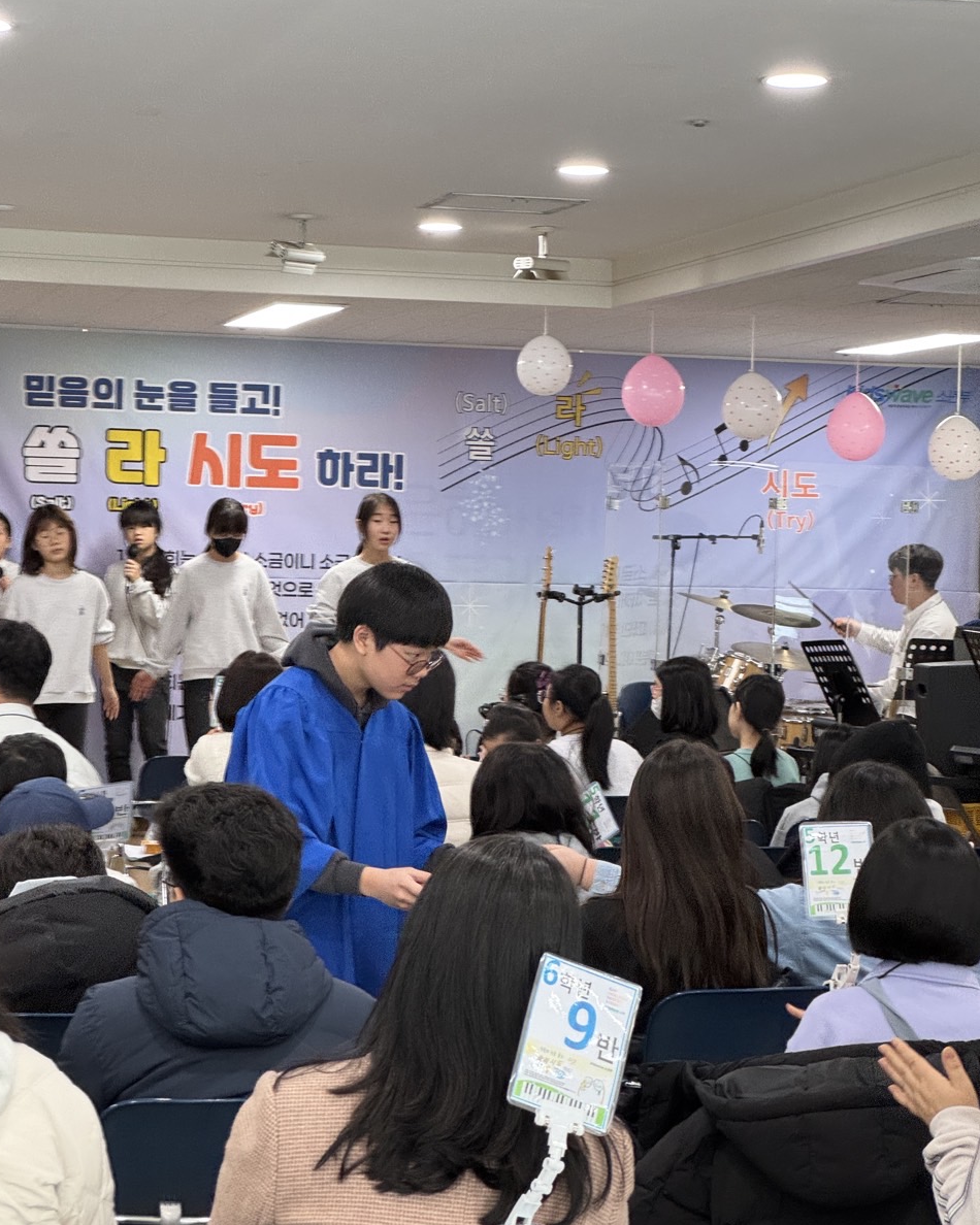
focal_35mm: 81
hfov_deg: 18.9
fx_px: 2937
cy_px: 567
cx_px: 487
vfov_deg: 23.6
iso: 320
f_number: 2.8
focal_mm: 9
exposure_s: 1/60
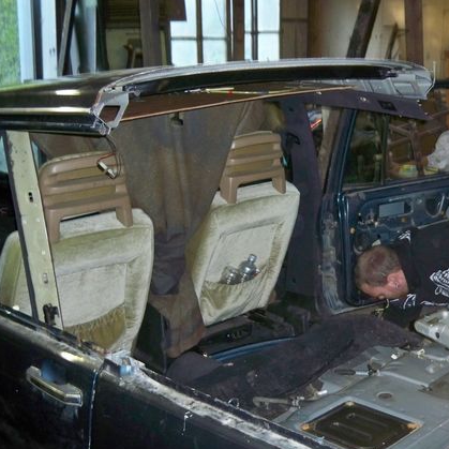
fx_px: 704
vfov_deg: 35.4
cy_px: 228
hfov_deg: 34.8
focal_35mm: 48
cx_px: 321
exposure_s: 1/30
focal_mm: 7.9
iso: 320
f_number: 3.1
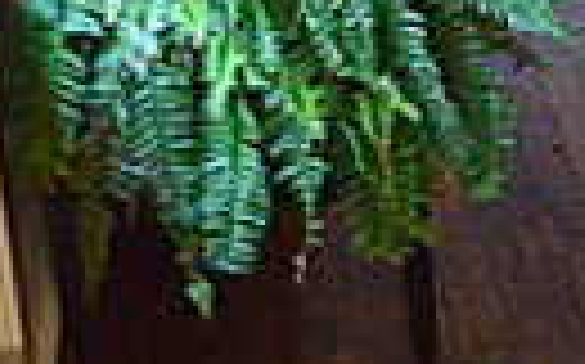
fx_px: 2023
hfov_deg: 13.8
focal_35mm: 127
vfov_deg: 9.3
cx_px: 1184
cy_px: -474
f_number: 3.5
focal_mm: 18
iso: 800
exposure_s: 1/30
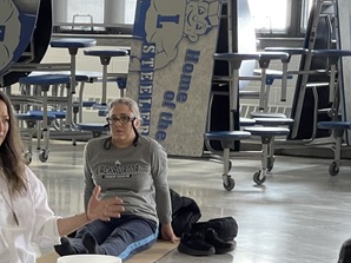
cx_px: -16
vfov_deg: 8.5
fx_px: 1743
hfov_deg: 11.4
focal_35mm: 172
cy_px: 313
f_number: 2.2
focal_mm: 7.5
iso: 640
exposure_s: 1/40
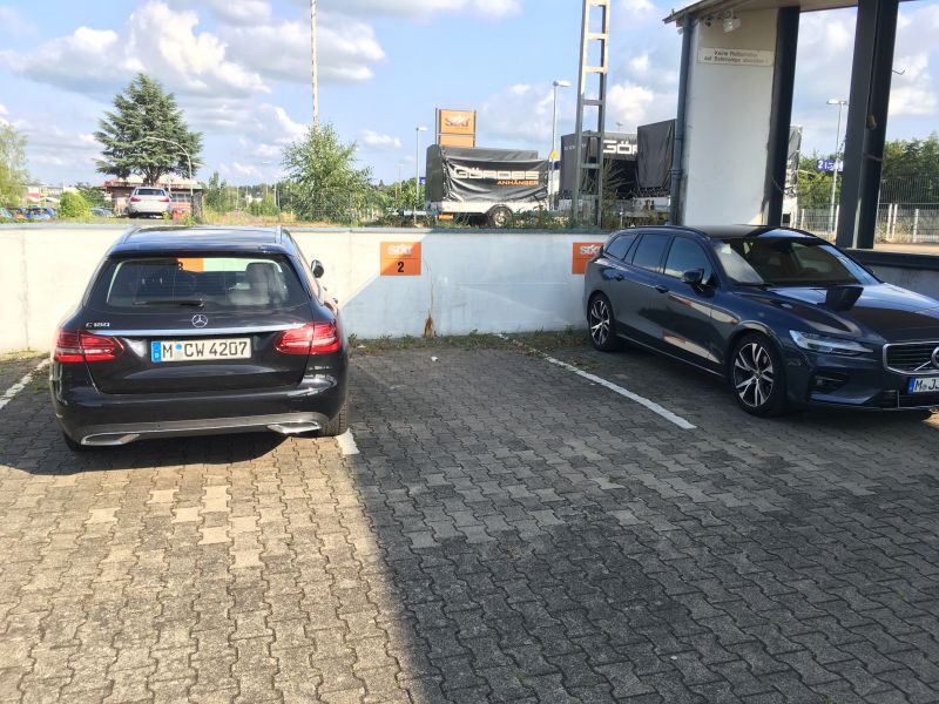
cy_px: 352
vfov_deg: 48.2
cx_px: 470
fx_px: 787
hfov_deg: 61.7
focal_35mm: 29
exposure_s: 1/427
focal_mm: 4.15
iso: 25
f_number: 2.2
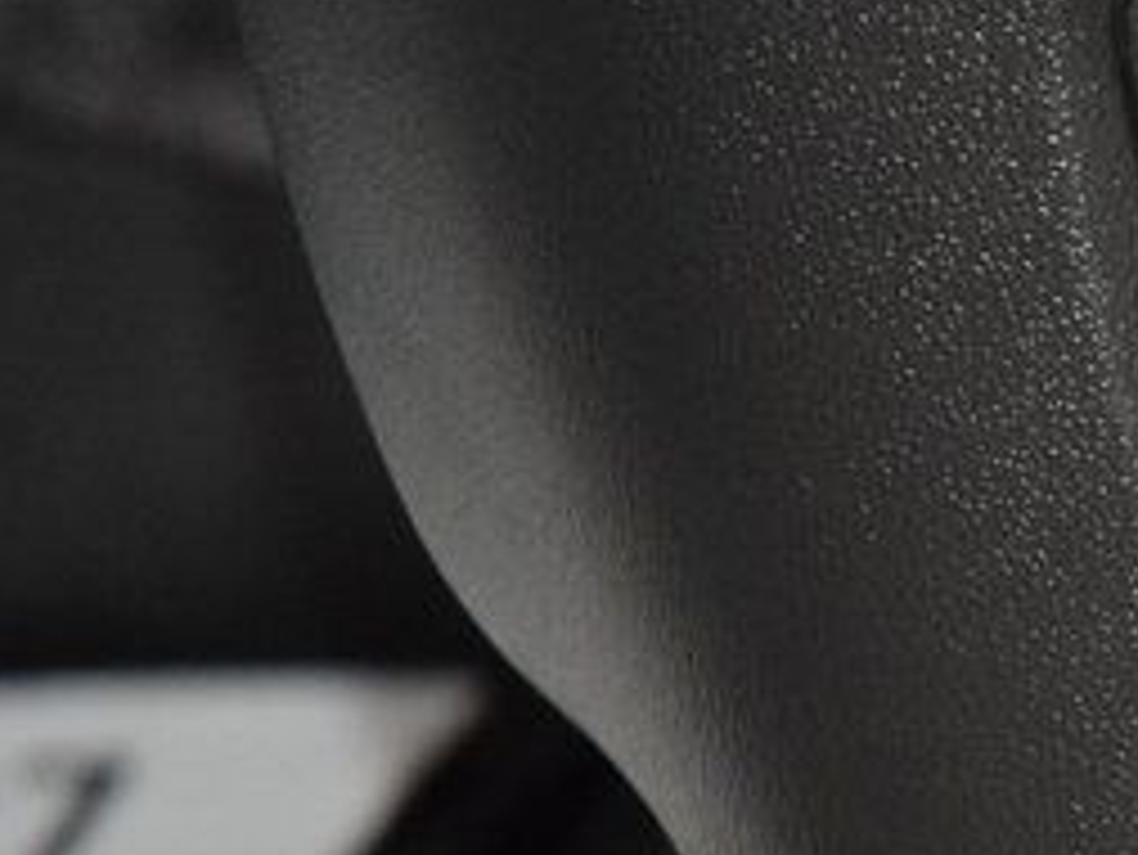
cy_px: 425
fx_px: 13419
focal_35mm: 408
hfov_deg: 4.8
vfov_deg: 3.6
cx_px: 1898
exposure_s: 1/60
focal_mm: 70
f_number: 4.5
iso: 2800
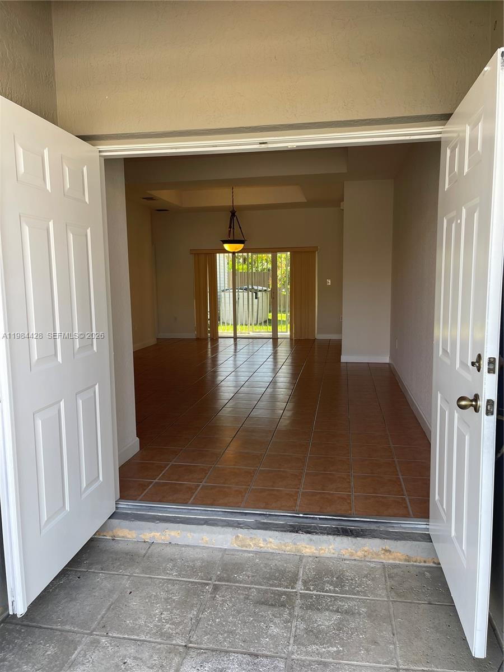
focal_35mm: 25
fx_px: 485
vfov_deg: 69.4
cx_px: 252
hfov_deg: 54.9
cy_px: 336
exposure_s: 1/121
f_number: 1.6
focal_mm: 5.1
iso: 40
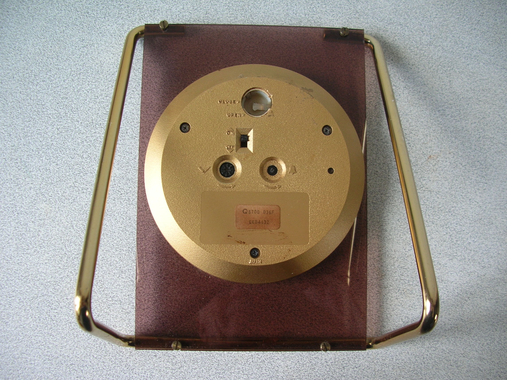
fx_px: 512
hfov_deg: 52.7
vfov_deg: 40.6
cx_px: 254
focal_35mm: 35
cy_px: 190
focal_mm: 5.8
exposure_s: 1/20.1
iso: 50
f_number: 2.8
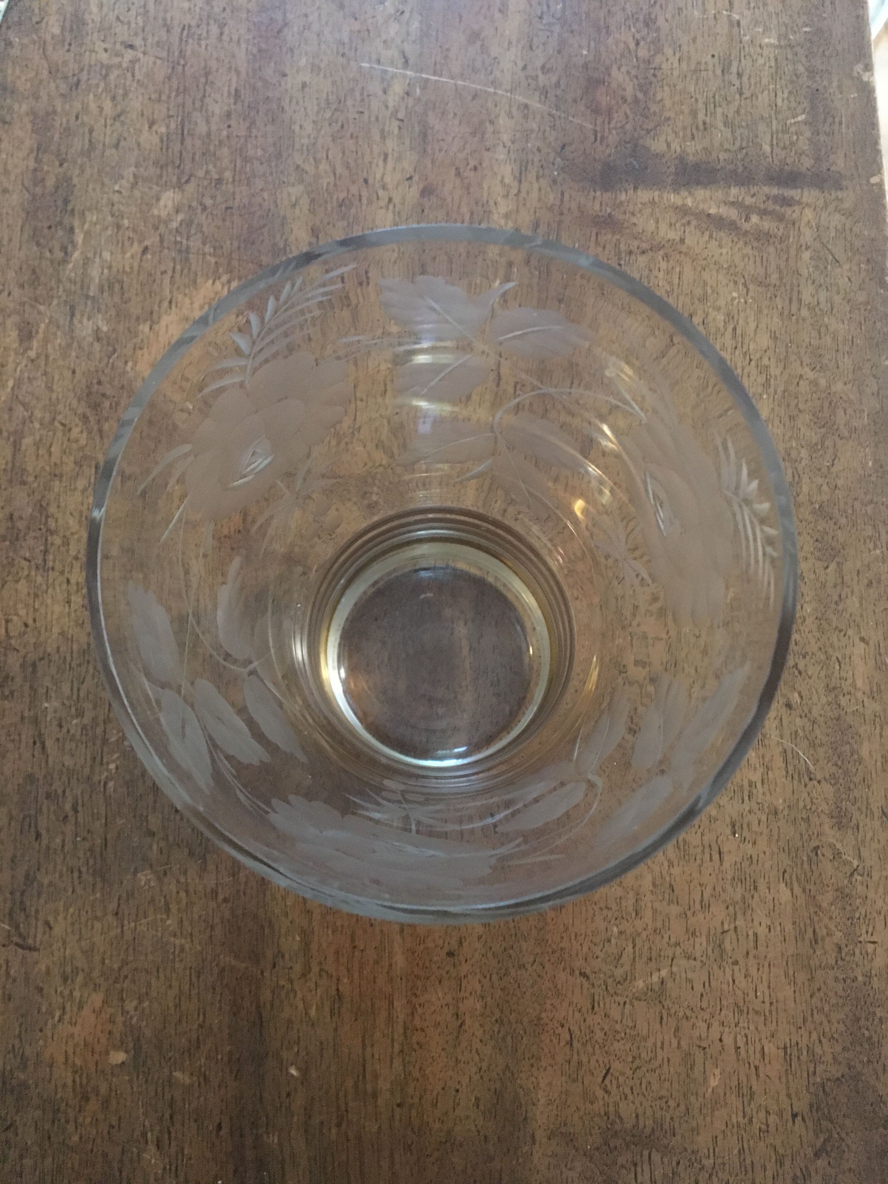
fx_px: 992
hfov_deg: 48.2
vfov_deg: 61.7
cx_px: 444
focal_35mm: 29
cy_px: 592
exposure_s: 1/17
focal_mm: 4.15
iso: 500
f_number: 2.2
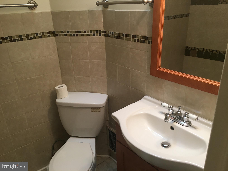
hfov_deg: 61.7
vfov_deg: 48.2
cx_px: 114
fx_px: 191
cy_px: 86
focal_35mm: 29
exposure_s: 1/30
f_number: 2.2
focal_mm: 4.15
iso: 50
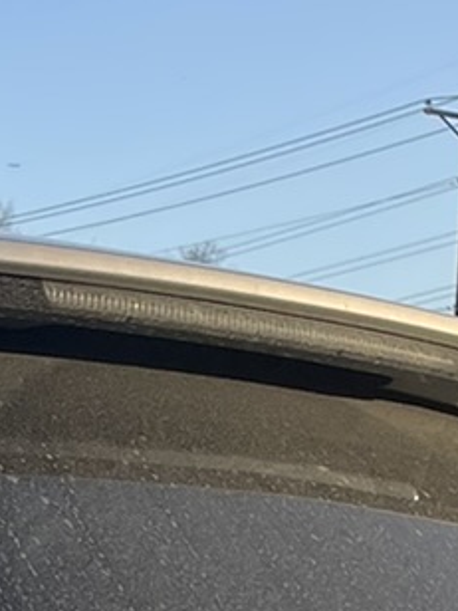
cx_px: -4
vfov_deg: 10.9
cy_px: 1004
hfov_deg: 8.5
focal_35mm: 173
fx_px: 3052
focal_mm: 4.2
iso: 32
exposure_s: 1/1795
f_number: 1.6
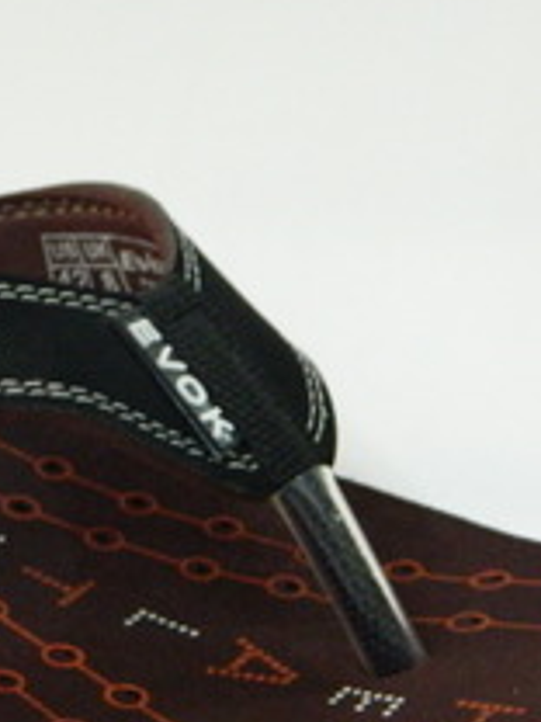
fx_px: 3501
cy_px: 460
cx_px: -35
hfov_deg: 8.8
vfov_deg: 11.8
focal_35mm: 168
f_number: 4
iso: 400
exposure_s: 1/10
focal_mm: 12.6
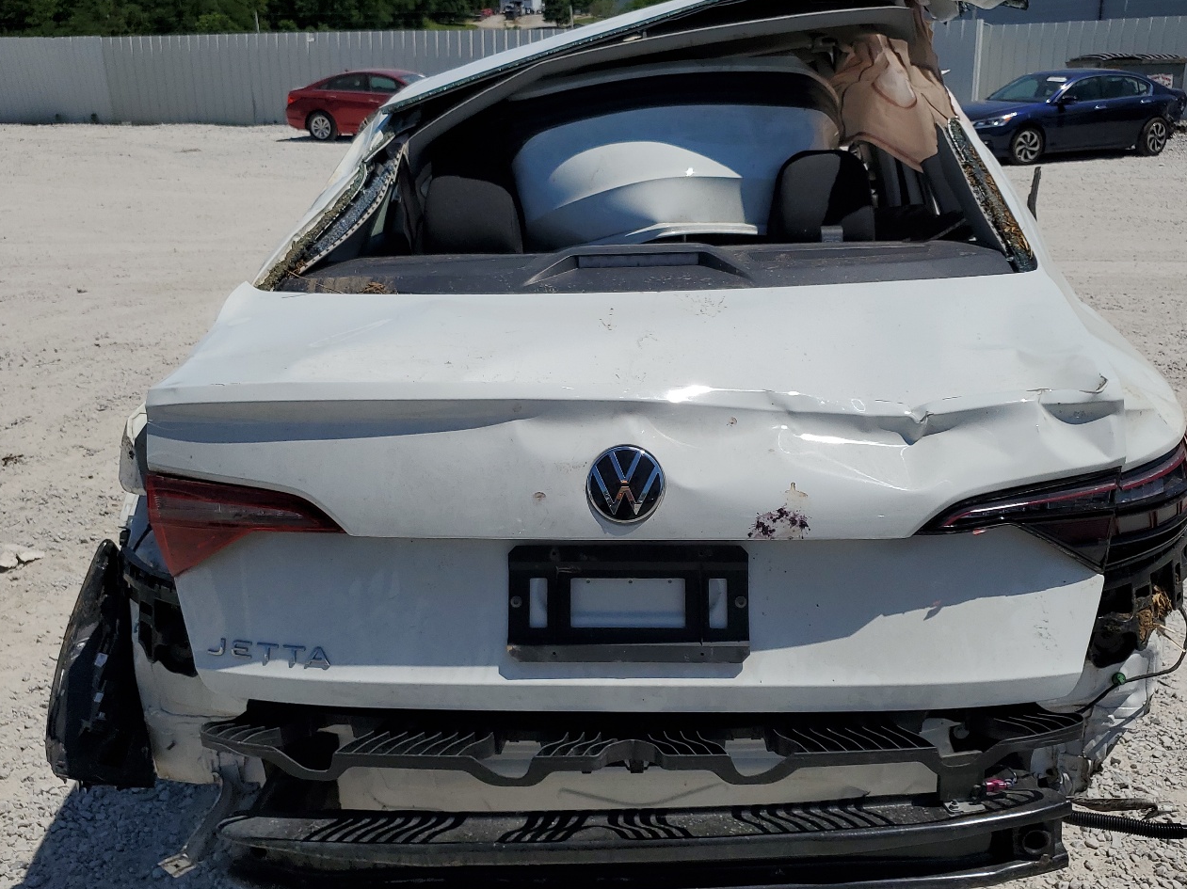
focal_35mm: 33
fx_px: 1131
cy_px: 452
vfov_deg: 42.9
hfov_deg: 55.3
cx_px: 619
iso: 52
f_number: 1.5
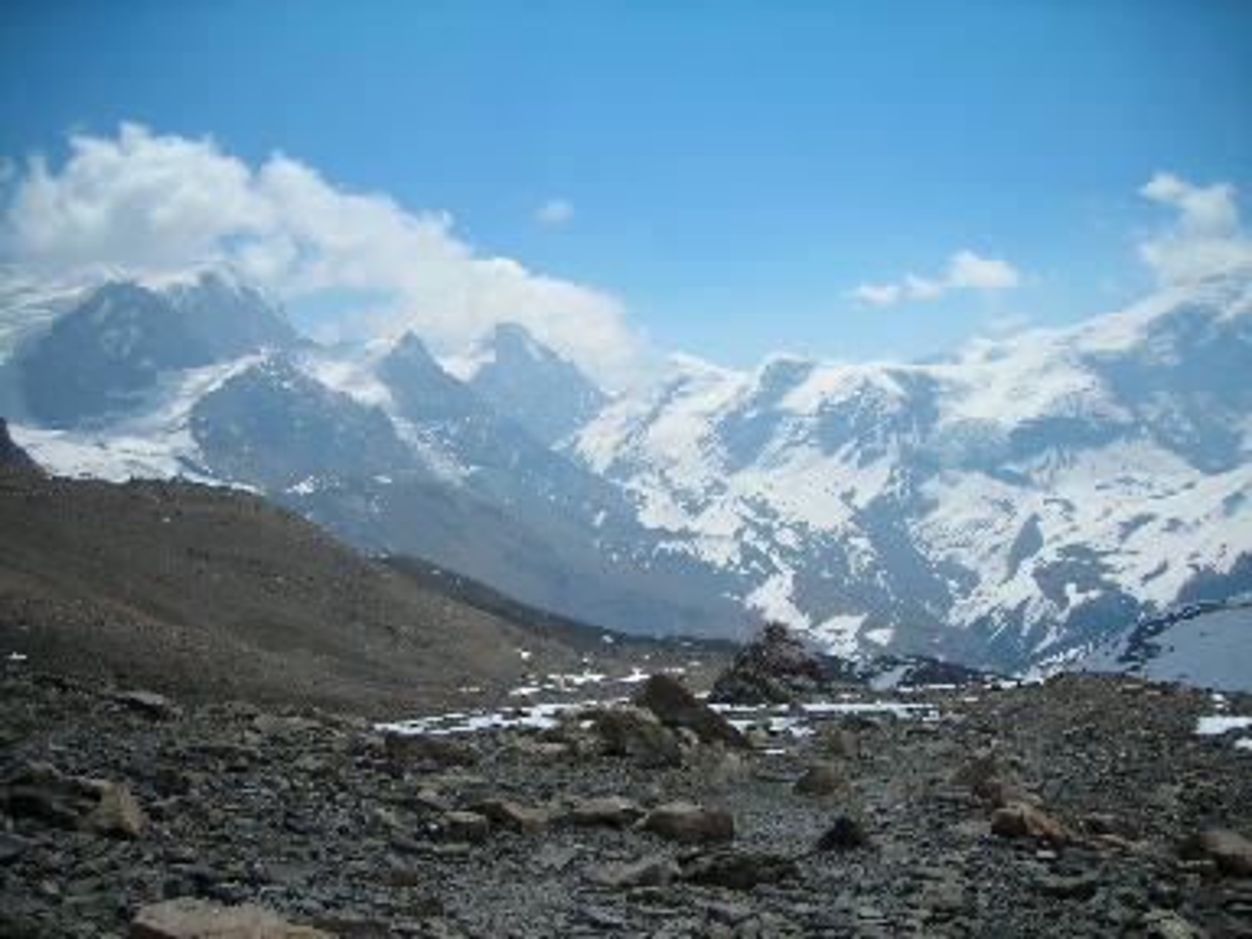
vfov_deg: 37.7
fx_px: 1374
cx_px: 626
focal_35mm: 38
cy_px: 470
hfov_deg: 49.0
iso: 50
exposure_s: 1/356
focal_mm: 6.3
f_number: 6.4
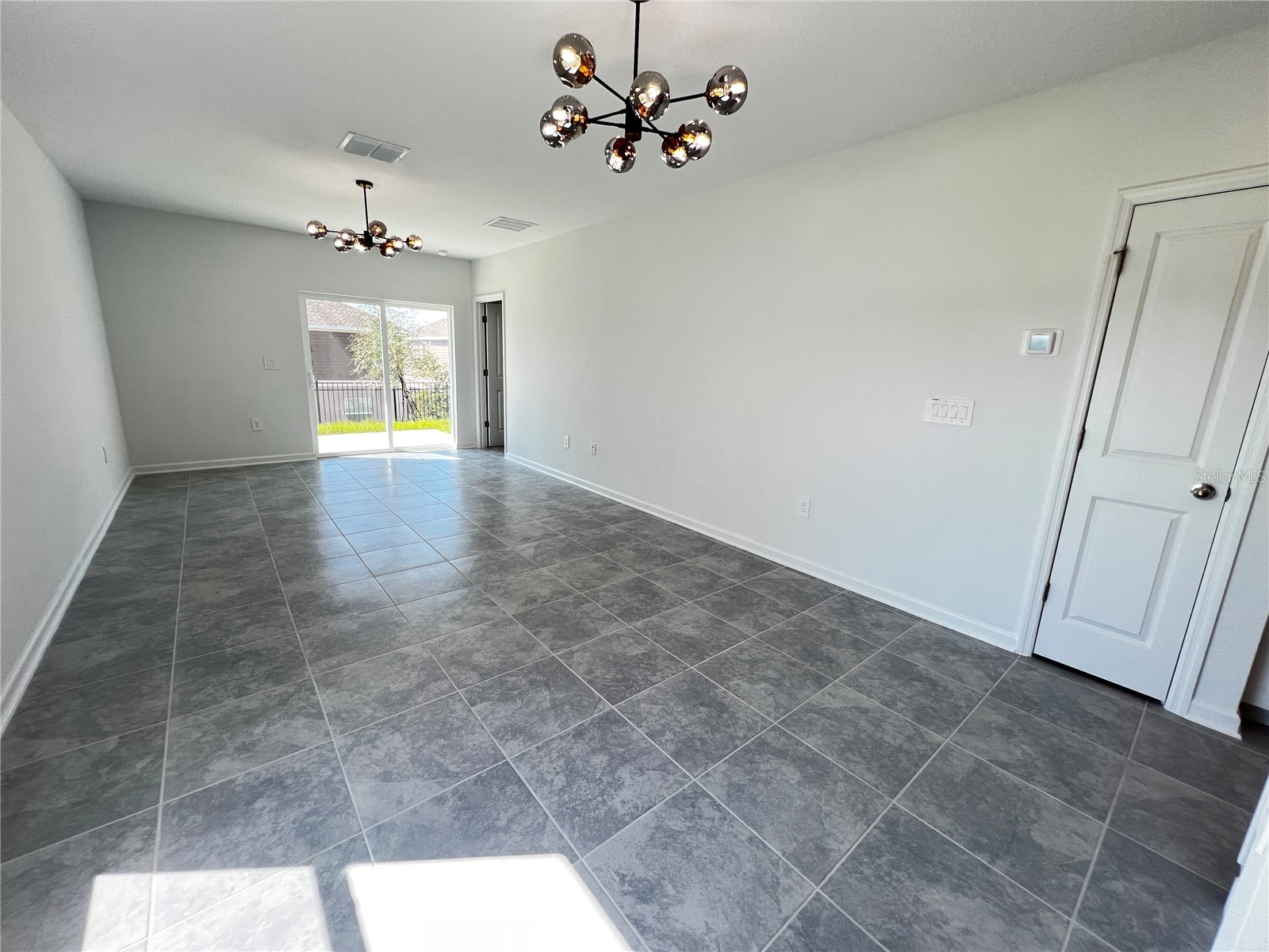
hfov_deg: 106.2
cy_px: 476
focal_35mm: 13
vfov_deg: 89.9
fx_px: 477
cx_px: 634
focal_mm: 1.57
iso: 40
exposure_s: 1/120
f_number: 1.8
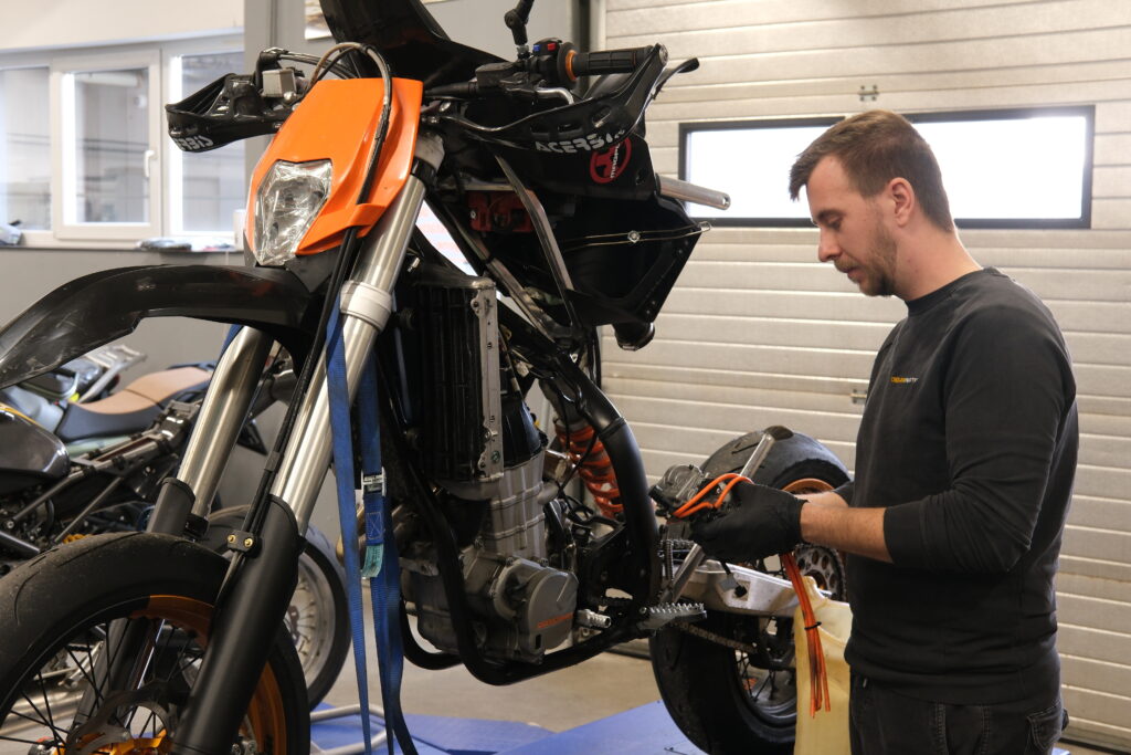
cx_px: 566
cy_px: 378
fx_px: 1665
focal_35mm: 53
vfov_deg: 25.5
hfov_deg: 37.5
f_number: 6.4
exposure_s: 1/30
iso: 1250
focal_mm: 35
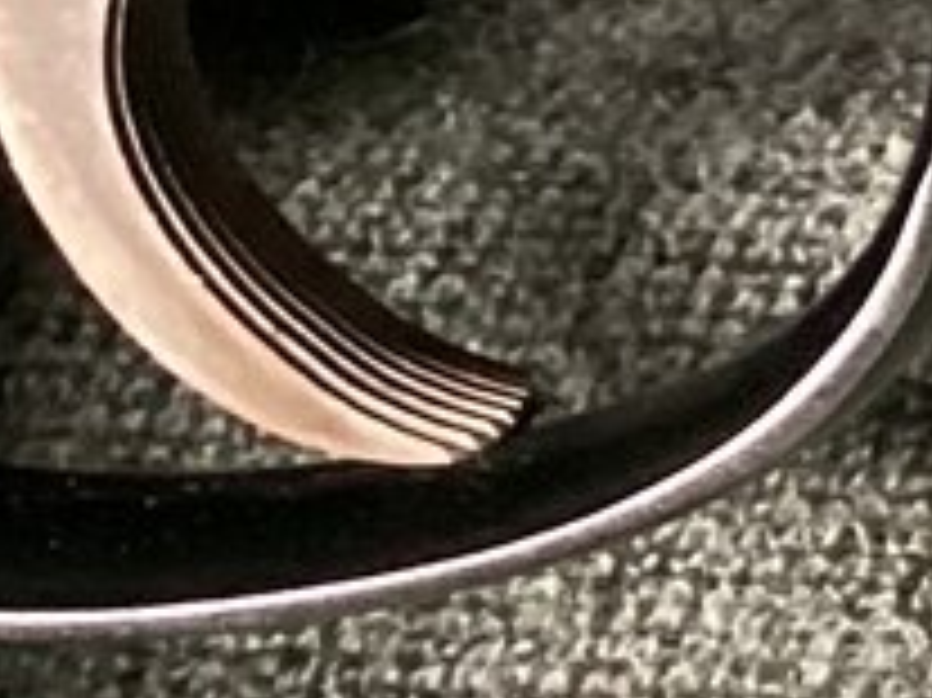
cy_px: -1353
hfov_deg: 7.2
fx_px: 6108
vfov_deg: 6.1
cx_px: 3312
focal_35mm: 227
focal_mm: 3.3
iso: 400
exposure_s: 1/33
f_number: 2.4
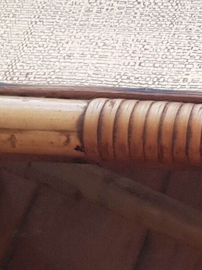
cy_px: 138
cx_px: 339
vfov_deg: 11.2
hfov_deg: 8.2
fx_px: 1369
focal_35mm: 176
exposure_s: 1/60
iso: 64
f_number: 1.7
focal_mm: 4.2
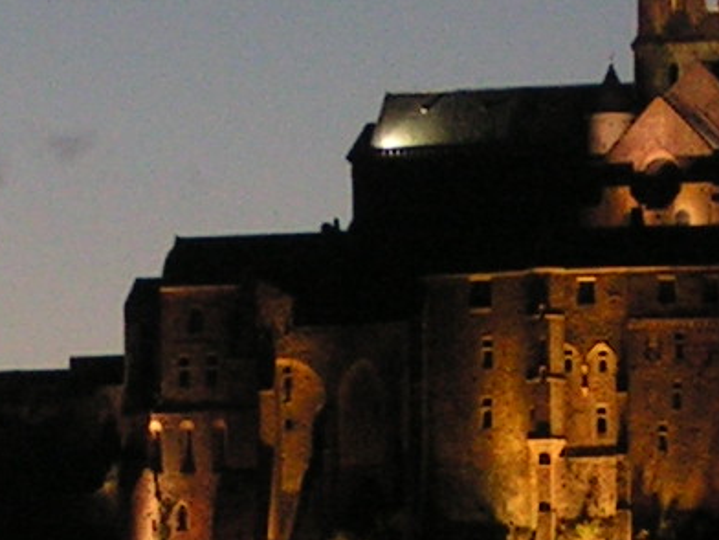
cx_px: 708
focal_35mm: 464
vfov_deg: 3.2
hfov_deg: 4.3
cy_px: 654
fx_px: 9638
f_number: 3.2
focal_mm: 13.4
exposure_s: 1/3
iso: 100
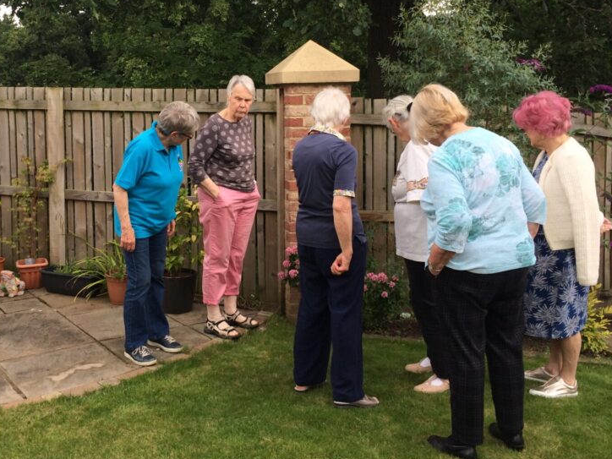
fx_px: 725
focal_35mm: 41
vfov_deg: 34.9
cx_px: 238
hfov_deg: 45.5
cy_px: 165
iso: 32
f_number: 2.2
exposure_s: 1/391
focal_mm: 4.15
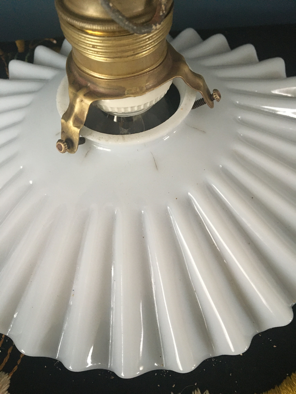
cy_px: 197
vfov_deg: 61.7
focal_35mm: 29
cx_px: 148
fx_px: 331
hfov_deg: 48.2
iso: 200
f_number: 2.2
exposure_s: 1/25
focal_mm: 4.15
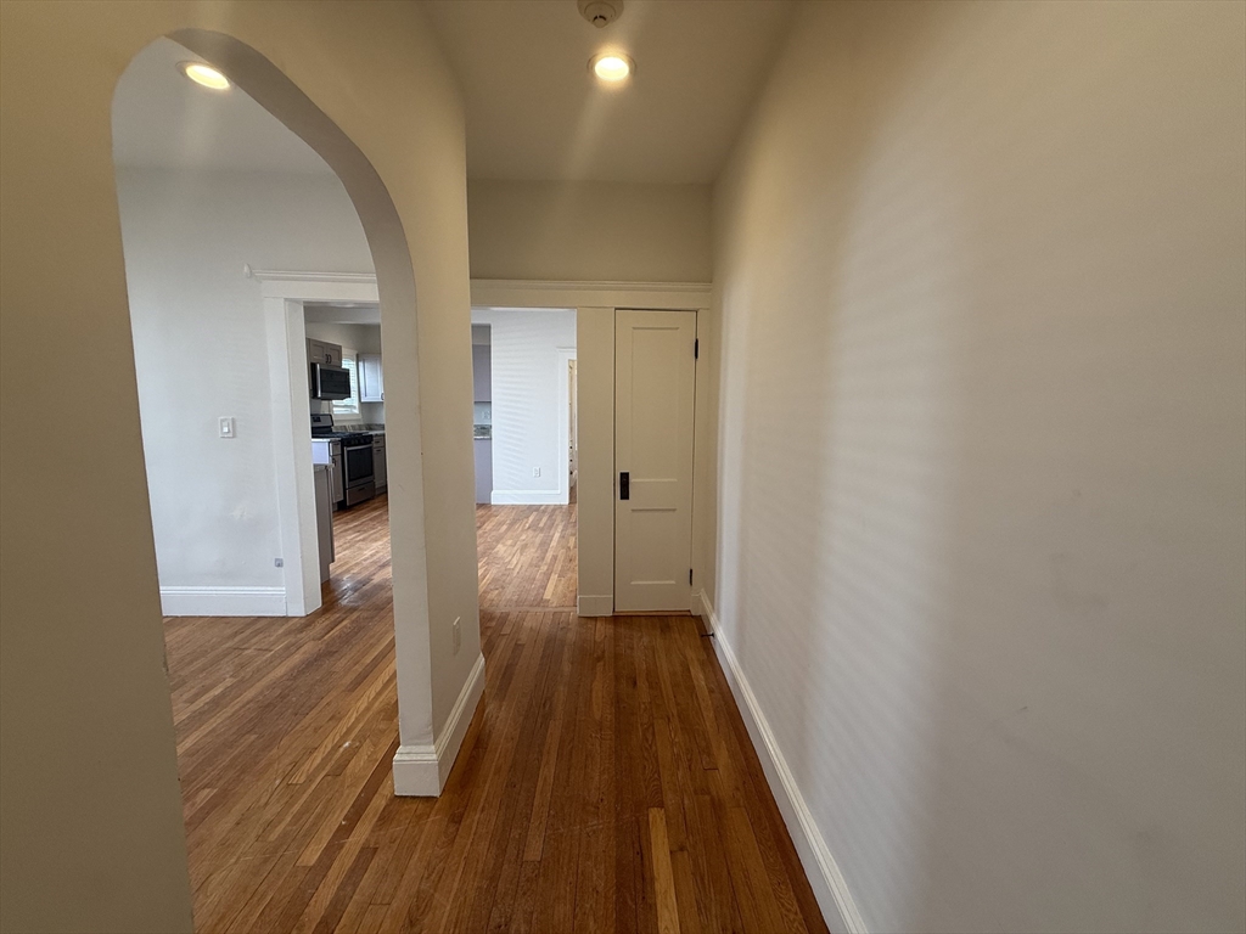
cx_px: 623
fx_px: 504
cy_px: 467
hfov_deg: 102.1
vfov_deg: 85.7
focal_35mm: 14
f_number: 2.2
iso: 100
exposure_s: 1/120
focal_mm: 2.22
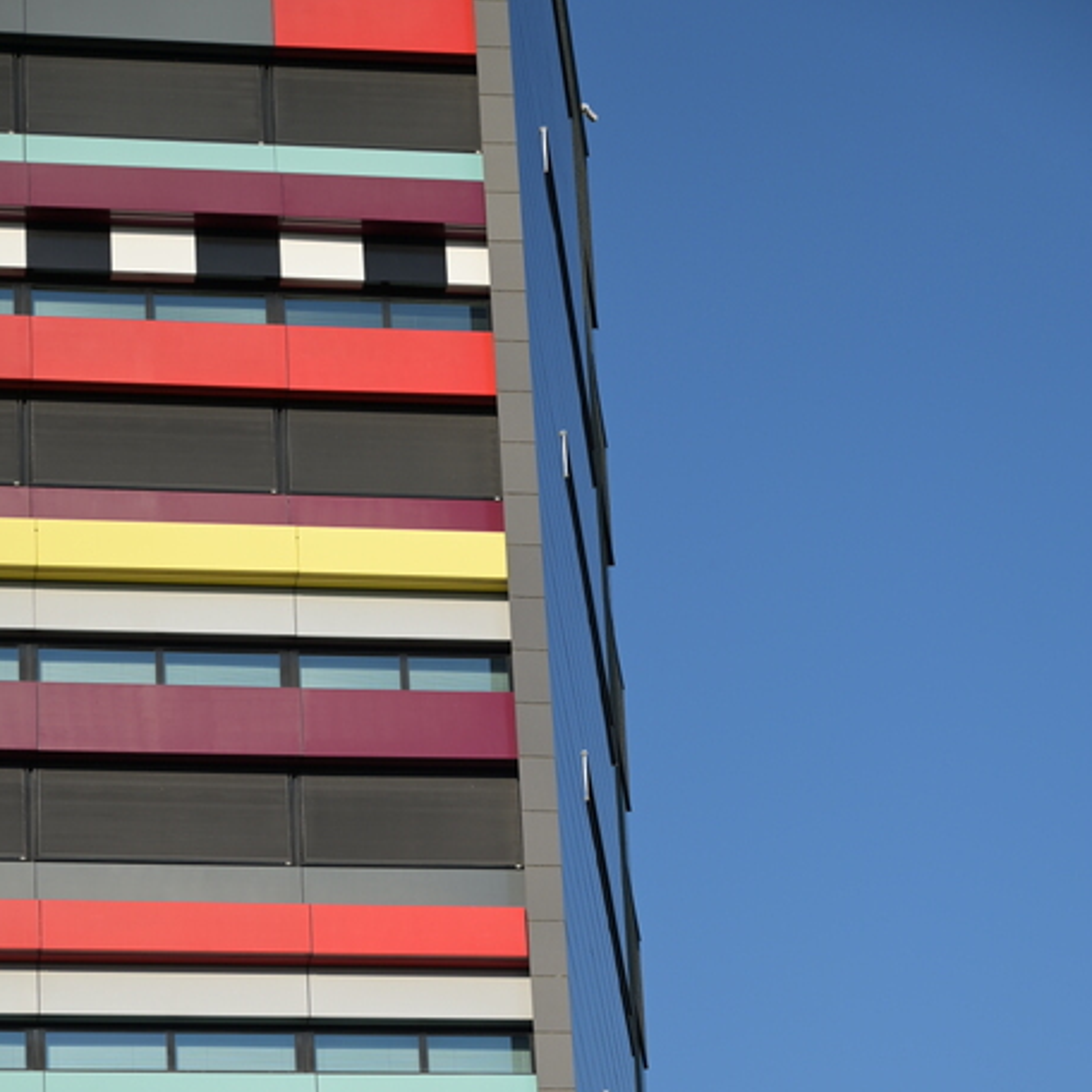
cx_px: 548
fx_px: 4818
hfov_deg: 12.9
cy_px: 785
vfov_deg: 12.9
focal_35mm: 135
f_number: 6.3
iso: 200
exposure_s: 1/1000
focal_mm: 105
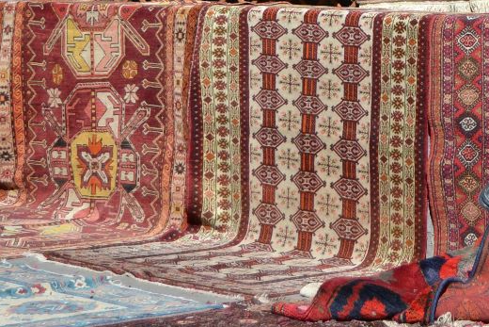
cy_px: -159
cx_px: 606
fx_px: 1834
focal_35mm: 135
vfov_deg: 9.9
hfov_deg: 14.6
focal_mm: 26
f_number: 4
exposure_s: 1/800
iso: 100
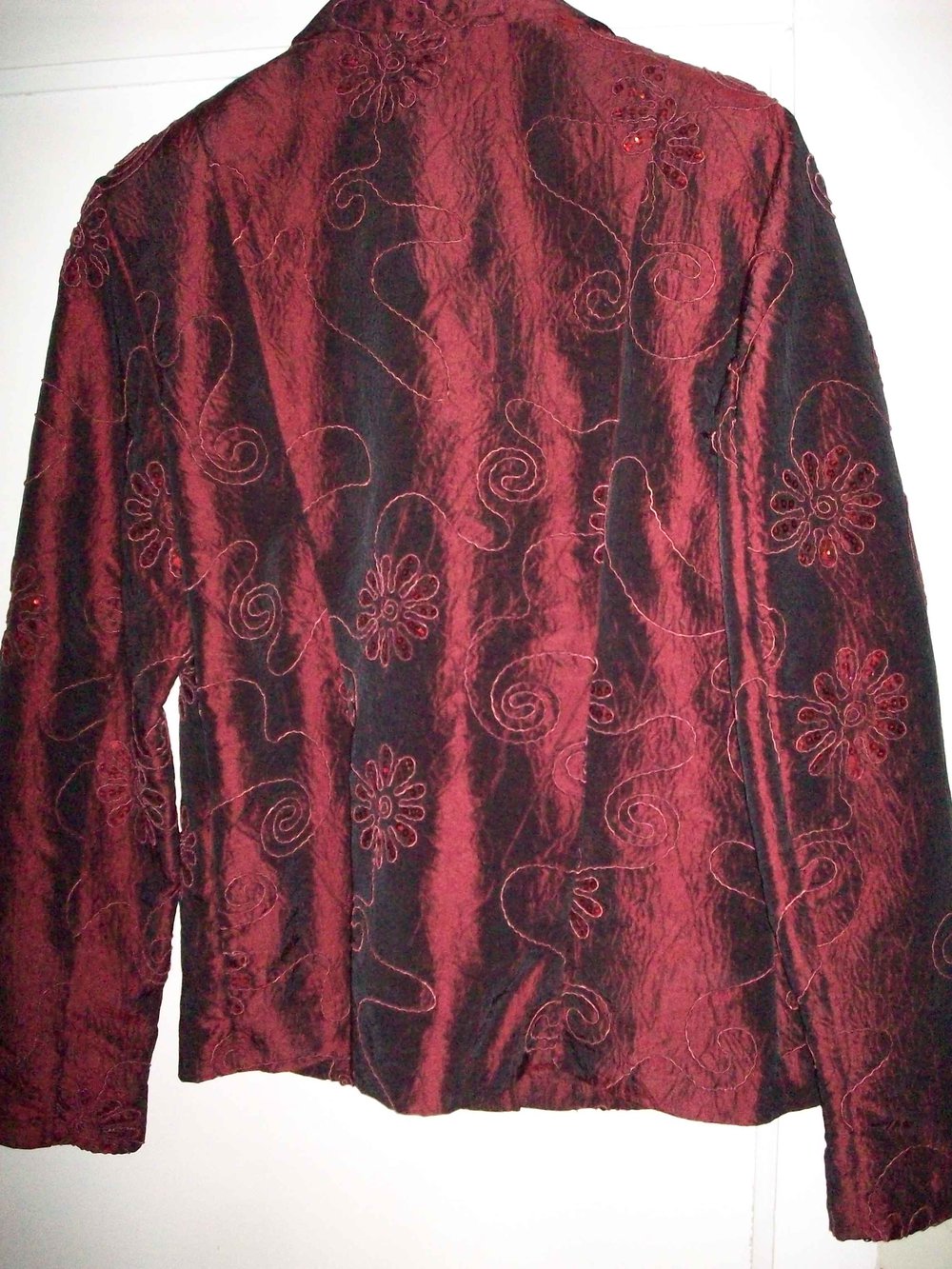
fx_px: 1357
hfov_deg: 38.7
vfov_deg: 50.1
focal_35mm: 37
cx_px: 476
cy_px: 634
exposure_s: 1/128
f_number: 2.8
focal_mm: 6.2
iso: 800
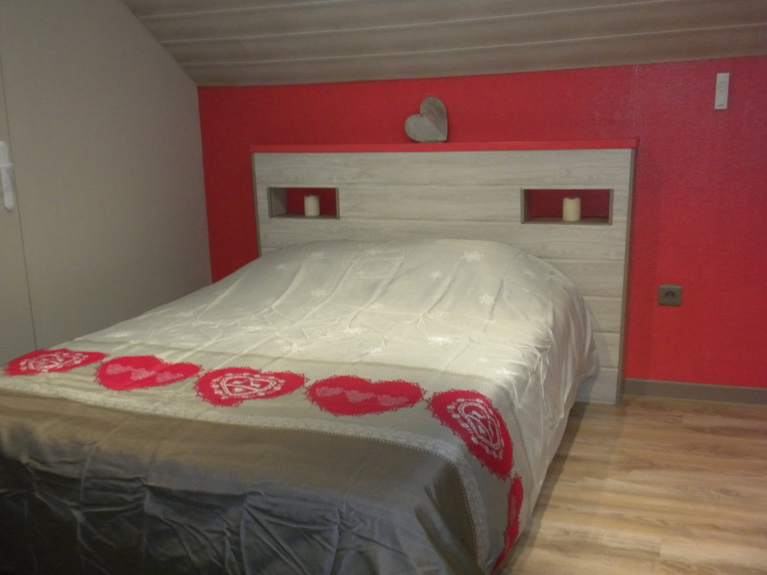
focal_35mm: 37
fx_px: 820
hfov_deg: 50.1
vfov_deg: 38.7
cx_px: 384
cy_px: 288
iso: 400
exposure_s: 1/34.1
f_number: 3.5
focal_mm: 6.6
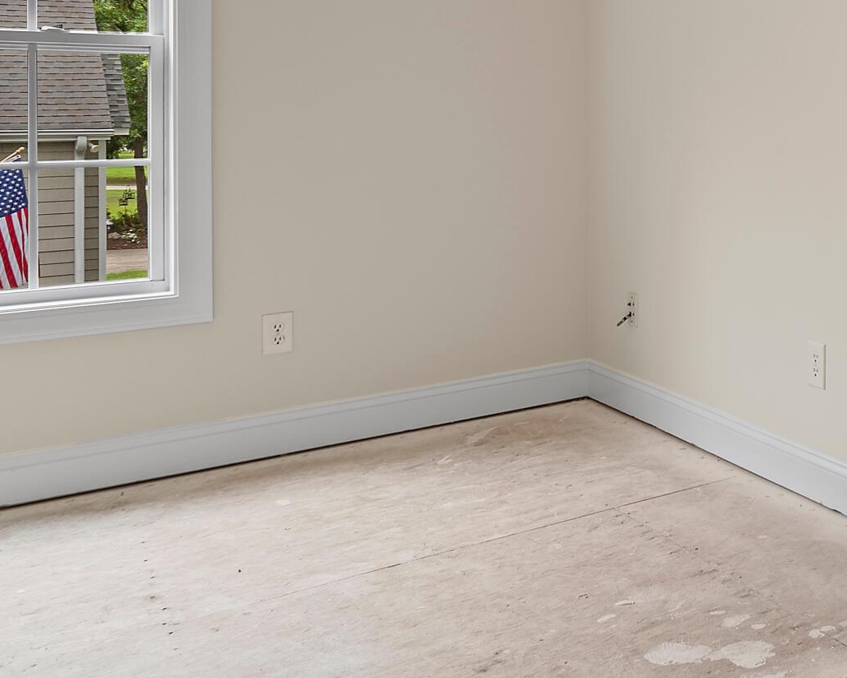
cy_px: 88
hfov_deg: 35.7
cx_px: 1002
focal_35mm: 41
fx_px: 1028
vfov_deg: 34.7
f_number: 4.5
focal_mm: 10
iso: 100
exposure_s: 1/6
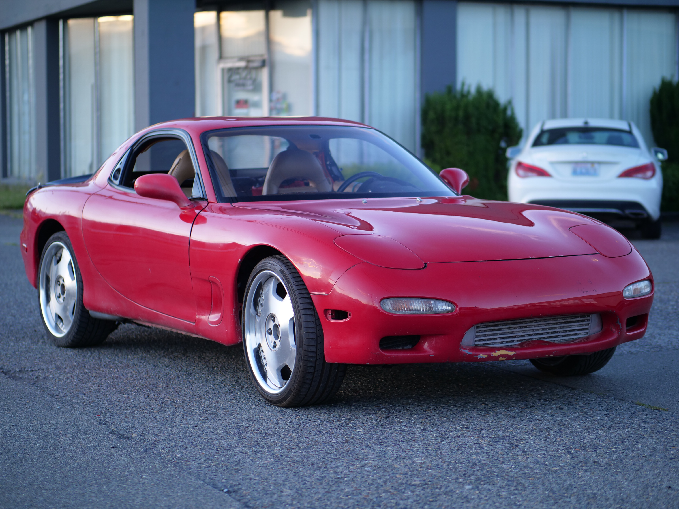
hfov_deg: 22.8
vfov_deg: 17.2
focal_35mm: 86
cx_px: 340
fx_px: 1687
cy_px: 254
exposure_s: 1/500
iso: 200
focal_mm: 43
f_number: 1.2
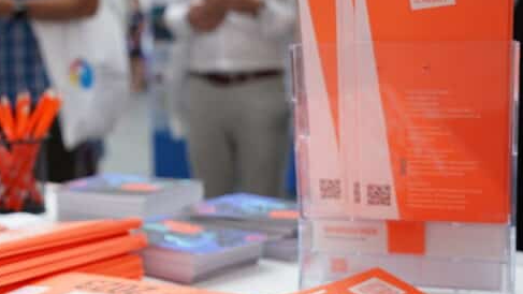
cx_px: 140
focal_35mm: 66
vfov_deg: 18.2
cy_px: 99
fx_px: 915
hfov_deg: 31.4
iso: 250
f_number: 4
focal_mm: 33
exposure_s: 1/40
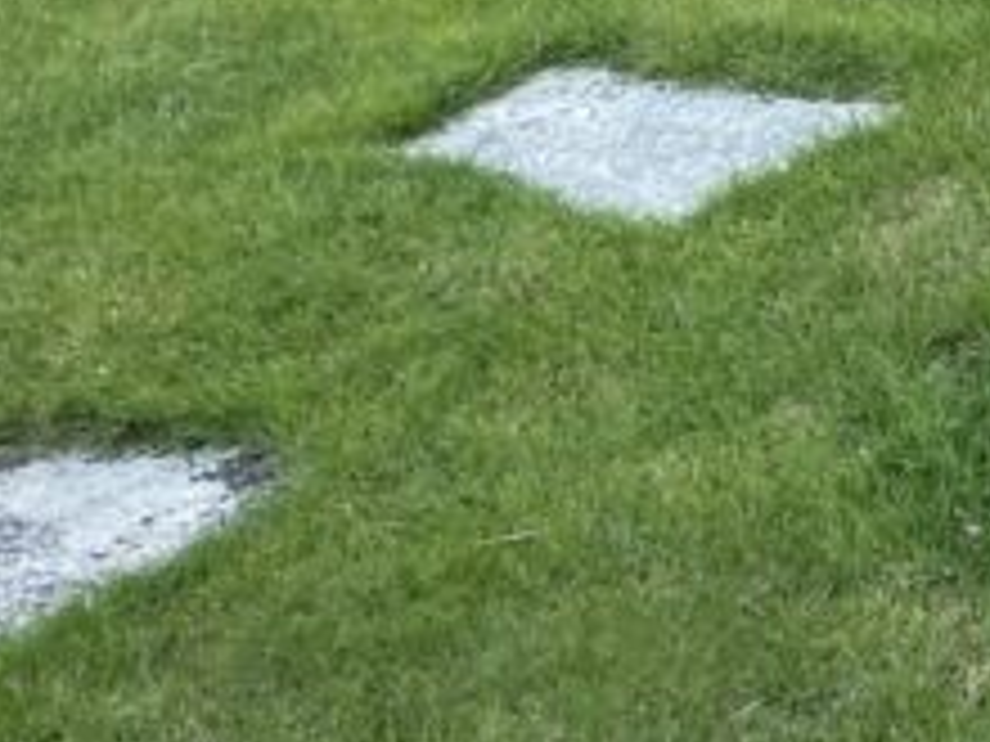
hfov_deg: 13.8
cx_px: 2079
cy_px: -648
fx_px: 3375
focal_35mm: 118
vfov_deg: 11.5
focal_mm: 4.2
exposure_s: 1/143
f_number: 1.6
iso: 32
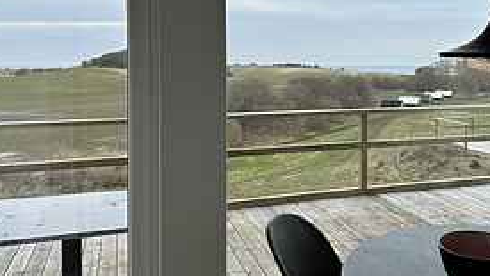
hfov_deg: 52.0
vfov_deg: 30.8
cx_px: 315
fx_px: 494
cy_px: 78
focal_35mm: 38
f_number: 1.78
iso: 80
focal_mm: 6.86
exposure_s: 1/1393
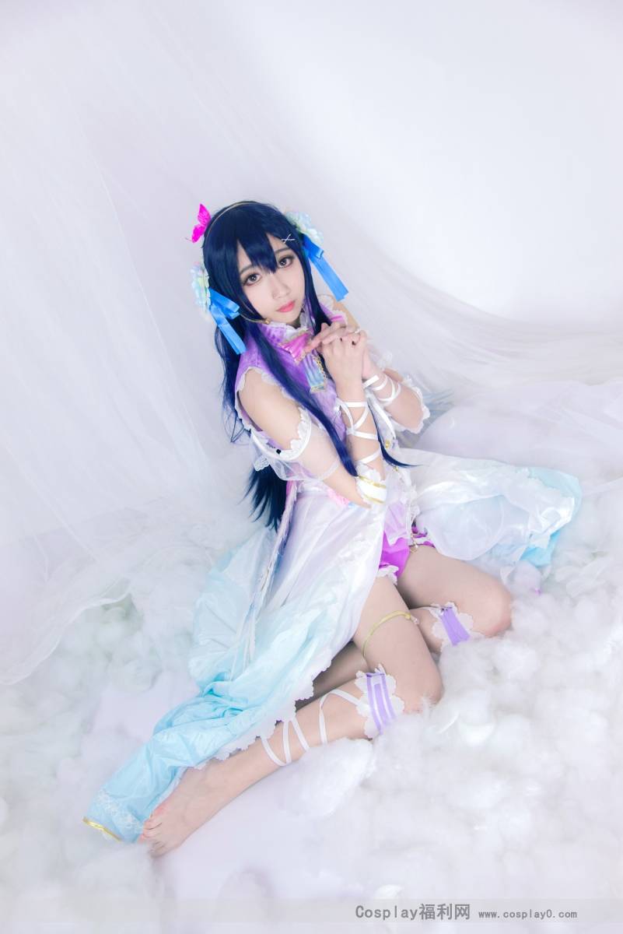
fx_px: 882
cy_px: 467
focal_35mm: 34
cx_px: 312
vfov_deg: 55.8
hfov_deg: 38.9
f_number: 4
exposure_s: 1/25
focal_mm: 34
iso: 400
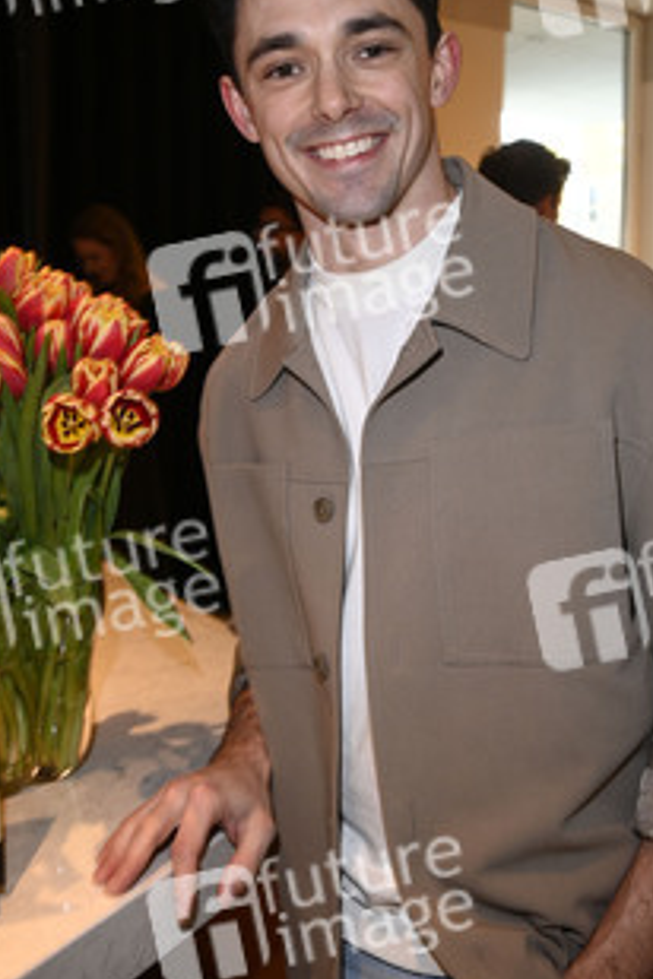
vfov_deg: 44.4
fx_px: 1197
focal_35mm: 44
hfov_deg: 30.4
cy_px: 437
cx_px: 403
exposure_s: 1/80
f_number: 5.6
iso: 1250
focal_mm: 34
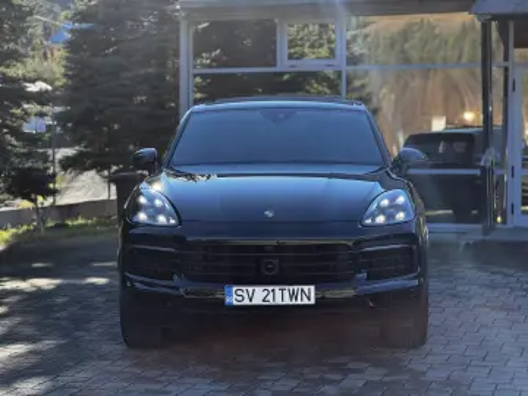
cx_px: 264
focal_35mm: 77
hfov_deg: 25.3
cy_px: 198
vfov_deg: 19.1
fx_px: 1174
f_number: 2.8
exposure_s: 1/268
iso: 25
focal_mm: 9
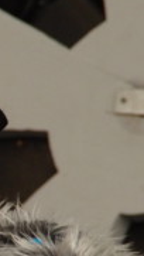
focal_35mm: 864
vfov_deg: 2.5
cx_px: -65
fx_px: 5857
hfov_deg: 1.4
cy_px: 207
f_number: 9
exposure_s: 1/250
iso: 3200
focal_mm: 200
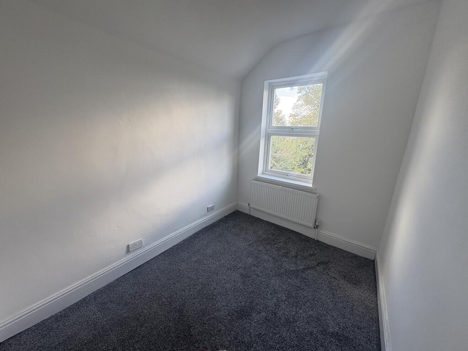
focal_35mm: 14
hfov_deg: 102.1
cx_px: 234
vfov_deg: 85.7
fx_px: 189
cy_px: 176
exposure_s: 1/123
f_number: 2.2
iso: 160
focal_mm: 2.22
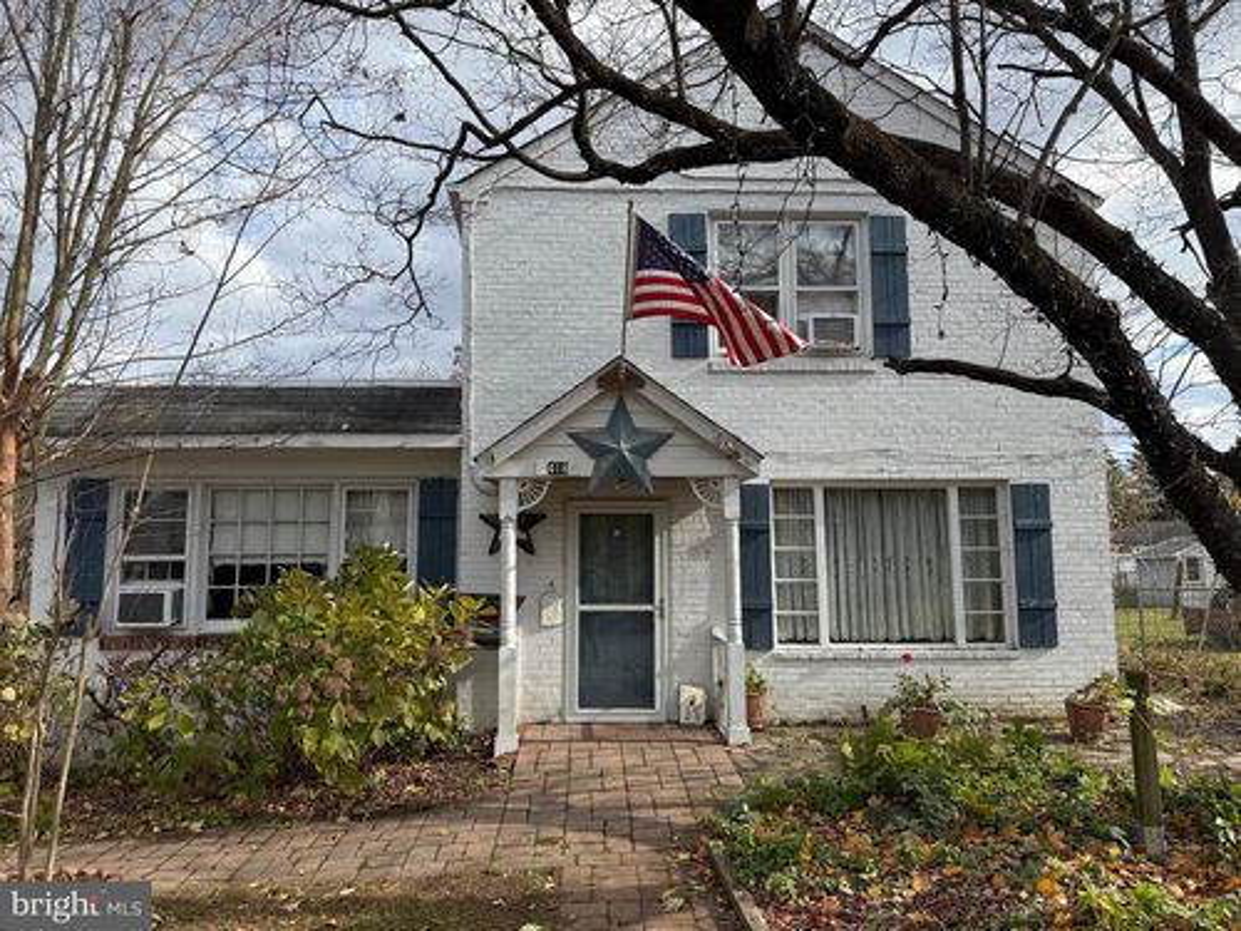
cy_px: 466
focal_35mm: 24
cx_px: 620
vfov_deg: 56.8
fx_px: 860
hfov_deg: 71.6
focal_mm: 6.76
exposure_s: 1/2703
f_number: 1.78
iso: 80
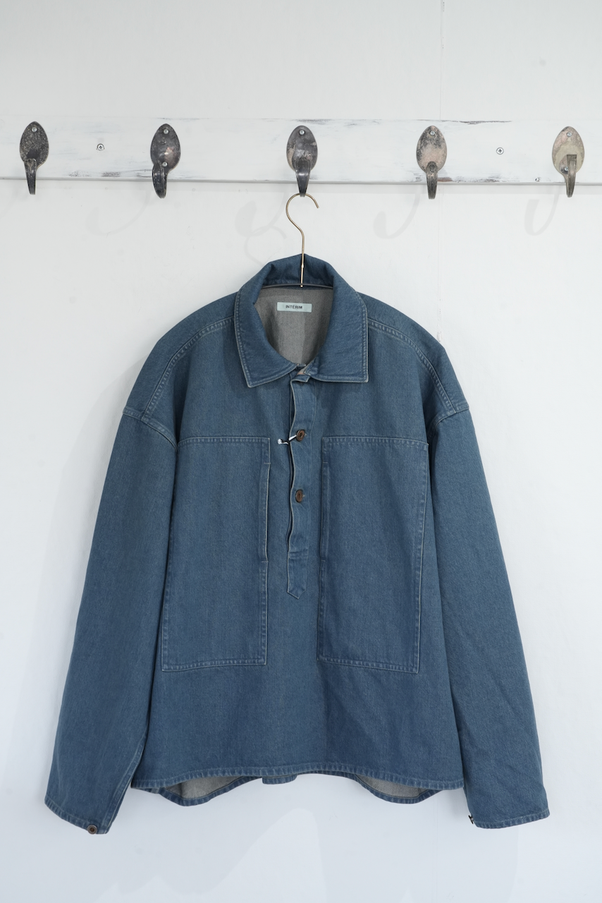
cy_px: 452
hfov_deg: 25.1
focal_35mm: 54
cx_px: 301
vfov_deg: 36.9
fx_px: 1354
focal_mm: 54
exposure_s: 1/30
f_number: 11
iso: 1250
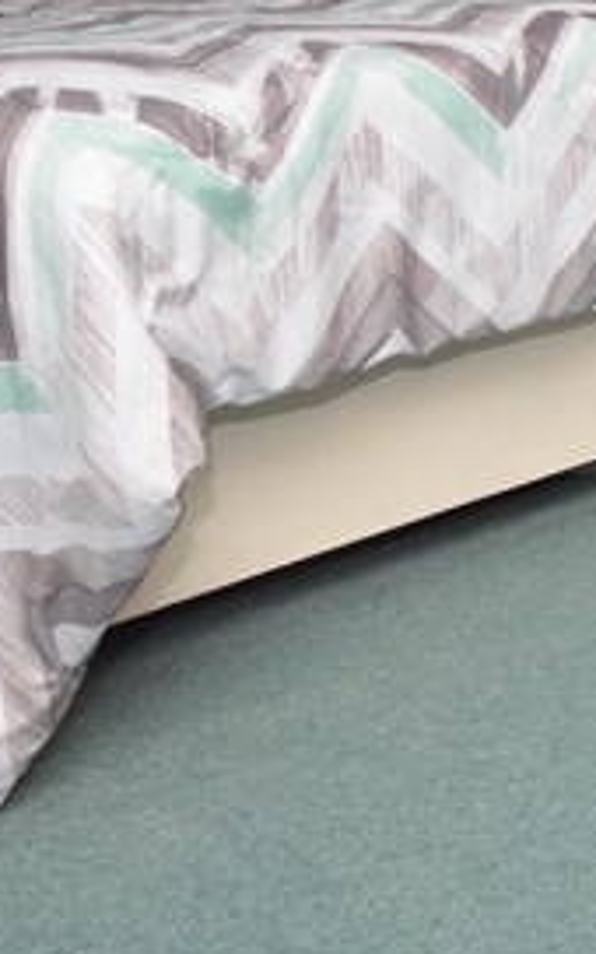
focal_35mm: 61
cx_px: 1071
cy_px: -61
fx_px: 1585
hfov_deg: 17.4
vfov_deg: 30.4
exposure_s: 1/60
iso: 800
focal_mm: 10
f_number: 4
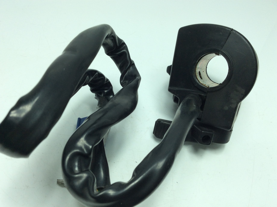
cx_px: 138
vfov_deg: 44.1
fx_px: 256
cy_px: 104
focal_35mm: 32
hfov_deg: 56.9
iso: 32
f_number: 2.4
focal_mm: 3.3
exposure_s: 1/318
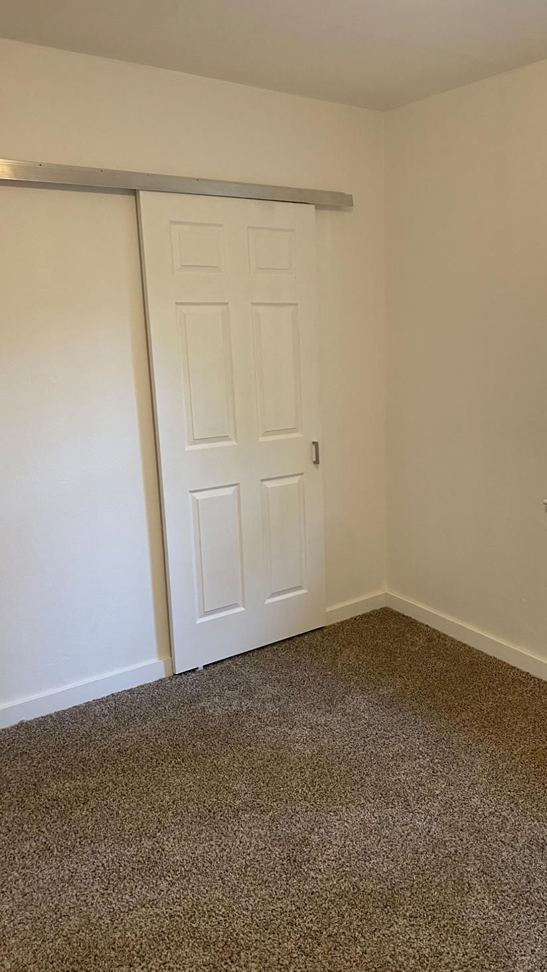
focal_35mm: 29
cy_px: 489
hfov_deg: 39.7
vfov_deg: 66.1
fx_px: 748
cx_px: 363
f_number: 1.8
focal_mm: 4.25
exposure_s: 1/60
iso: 100
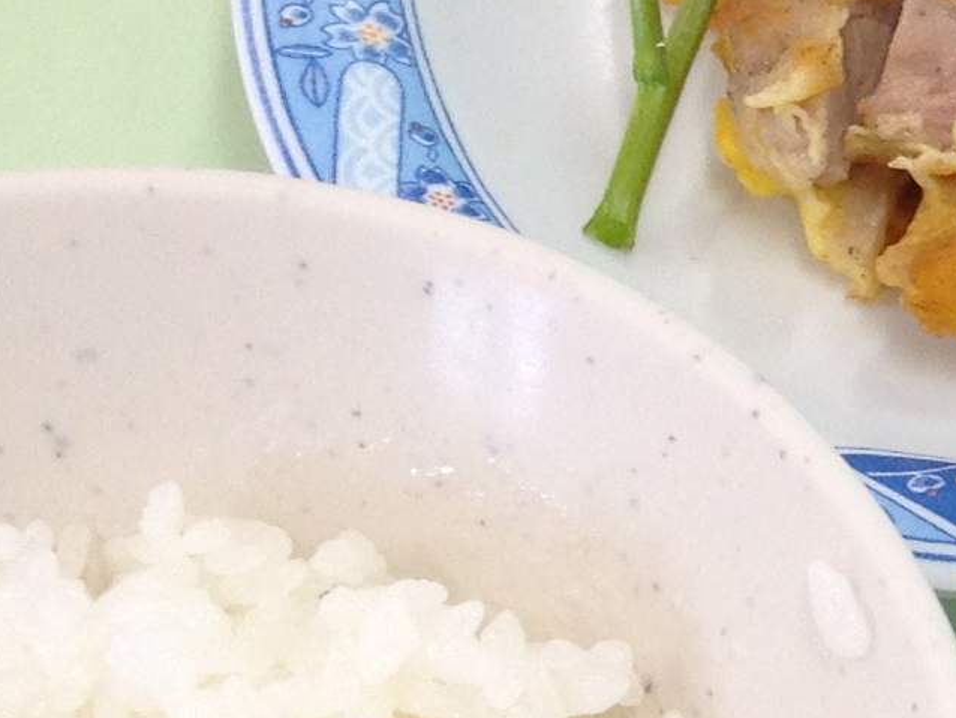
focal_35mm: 179
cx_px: 1789
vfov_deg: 8.3
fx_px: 4945
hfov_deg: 10.3
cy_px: 719
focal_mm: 4.28
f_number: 2.4
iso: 80
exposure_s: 1/60
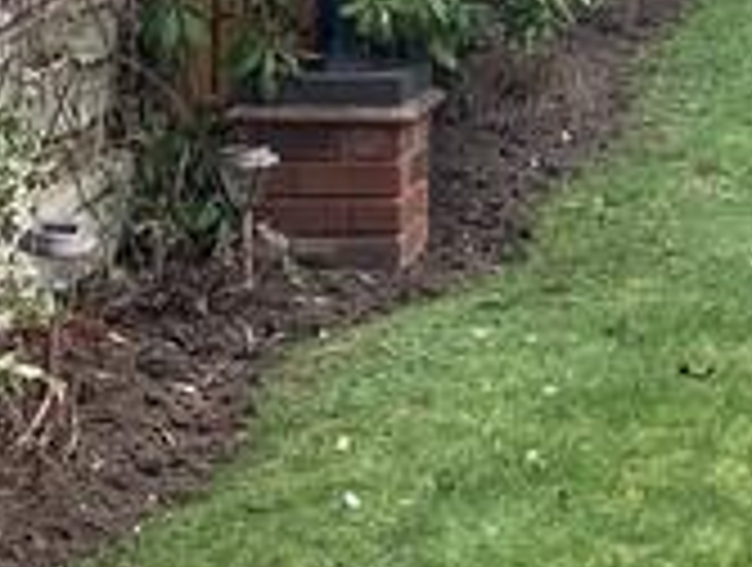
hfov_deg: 12.0
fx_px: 3462
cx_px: 1004
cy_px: -302
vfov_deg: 9.1
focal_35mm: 159
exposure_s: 1/198
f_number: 1.8
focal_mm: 4.25
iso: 25
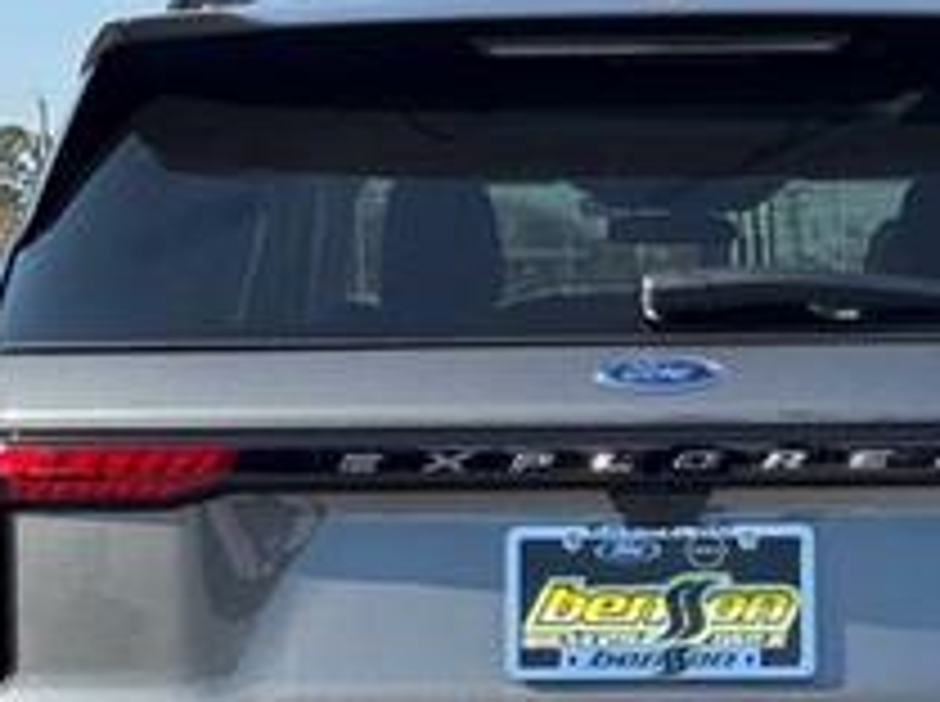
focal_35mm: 116
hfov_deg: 16.9
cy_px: 621
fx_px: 3145
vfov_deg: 12.6
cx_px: 652
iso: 64
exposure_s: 1/1984
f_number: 1.78
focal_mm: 6.76
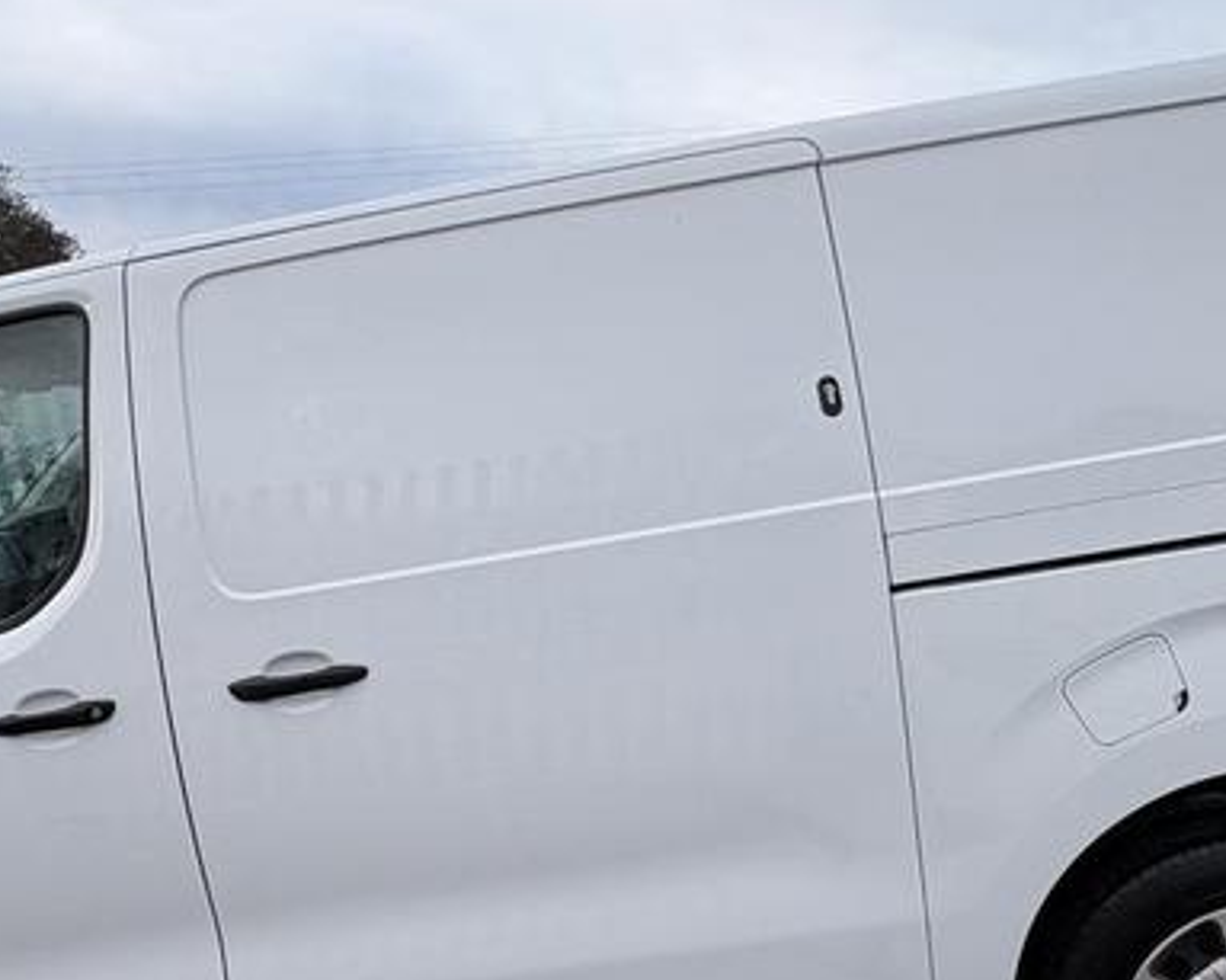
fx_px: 1161
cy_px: 634
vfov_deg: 45.2
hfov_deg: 55.7
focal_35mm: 32
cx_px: 589
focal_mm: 2.22
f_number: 2.2
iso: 40
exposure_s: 1/582
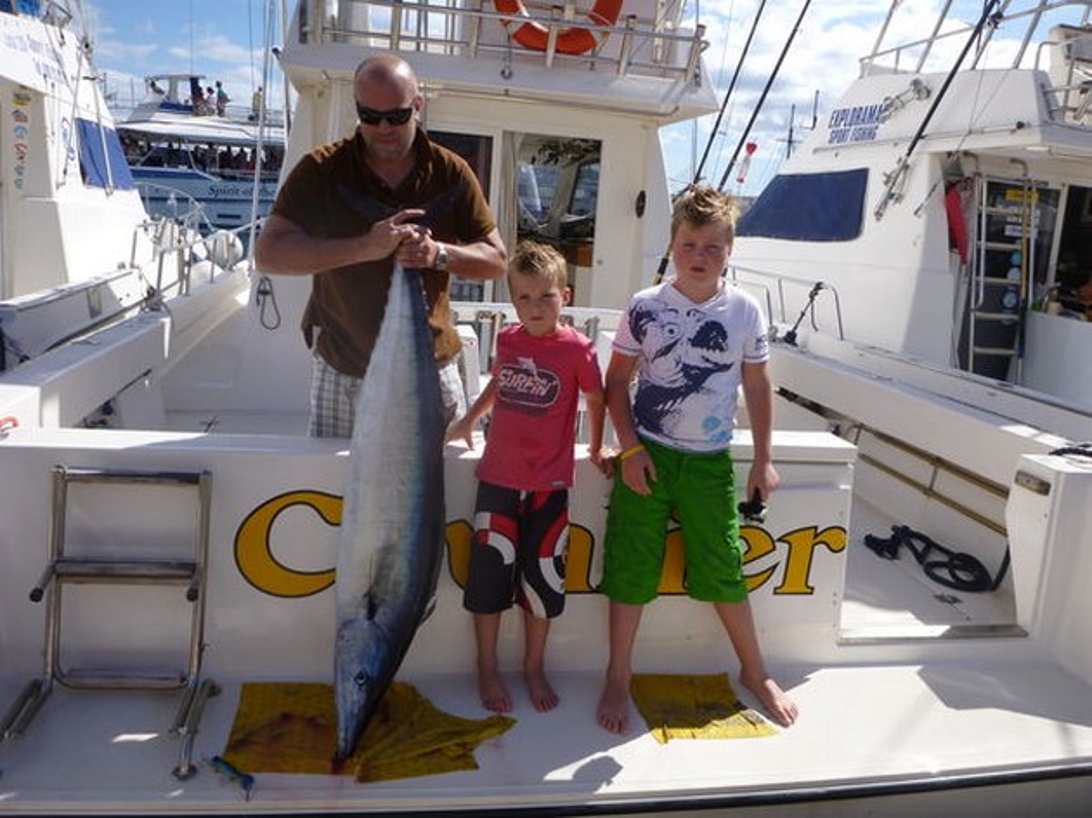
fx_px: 883
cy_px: 409
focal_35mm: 28
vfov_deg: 49.7
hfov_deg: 63.5
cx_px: 546
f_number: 3.3
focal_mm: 4.9
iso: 100
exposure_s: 1/1000
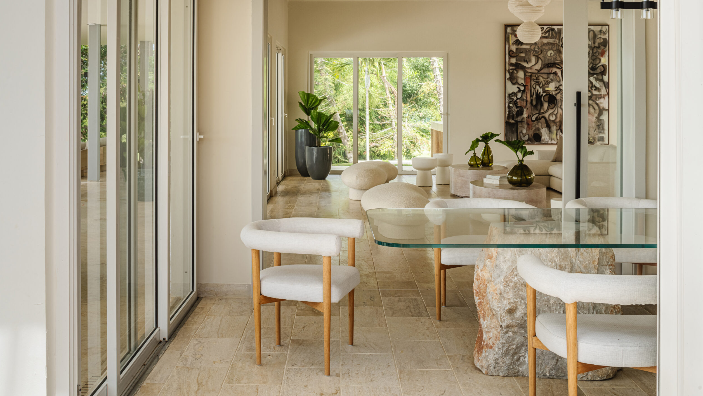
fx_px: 895
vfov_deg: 24.9
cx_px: 345
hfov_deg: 42.9
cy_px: 169
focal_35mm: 48
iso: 250
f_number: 16
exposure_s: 1/160
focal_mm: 45
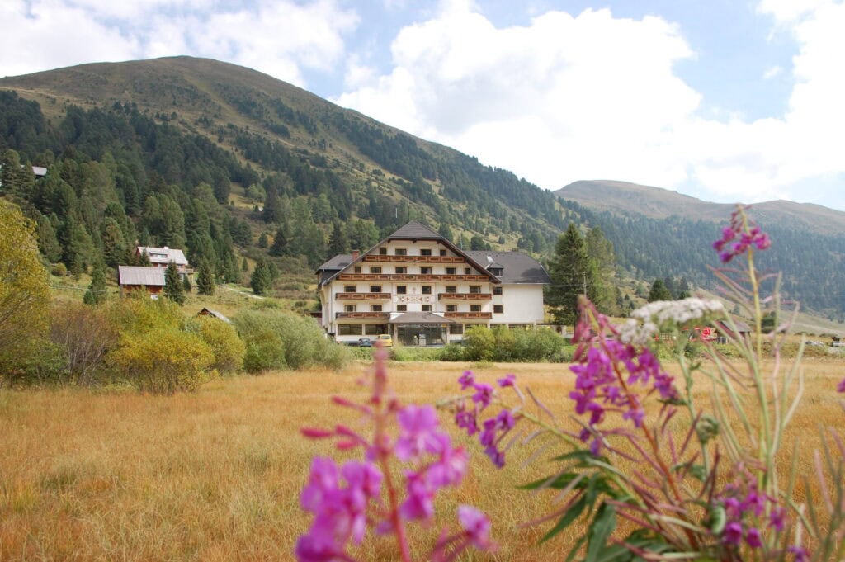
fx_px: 704
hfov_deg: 62.0
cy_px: 281
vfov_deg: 43.5
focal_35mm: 30
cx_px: 422
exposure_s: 1/250
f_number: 8
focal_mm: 20
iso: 200
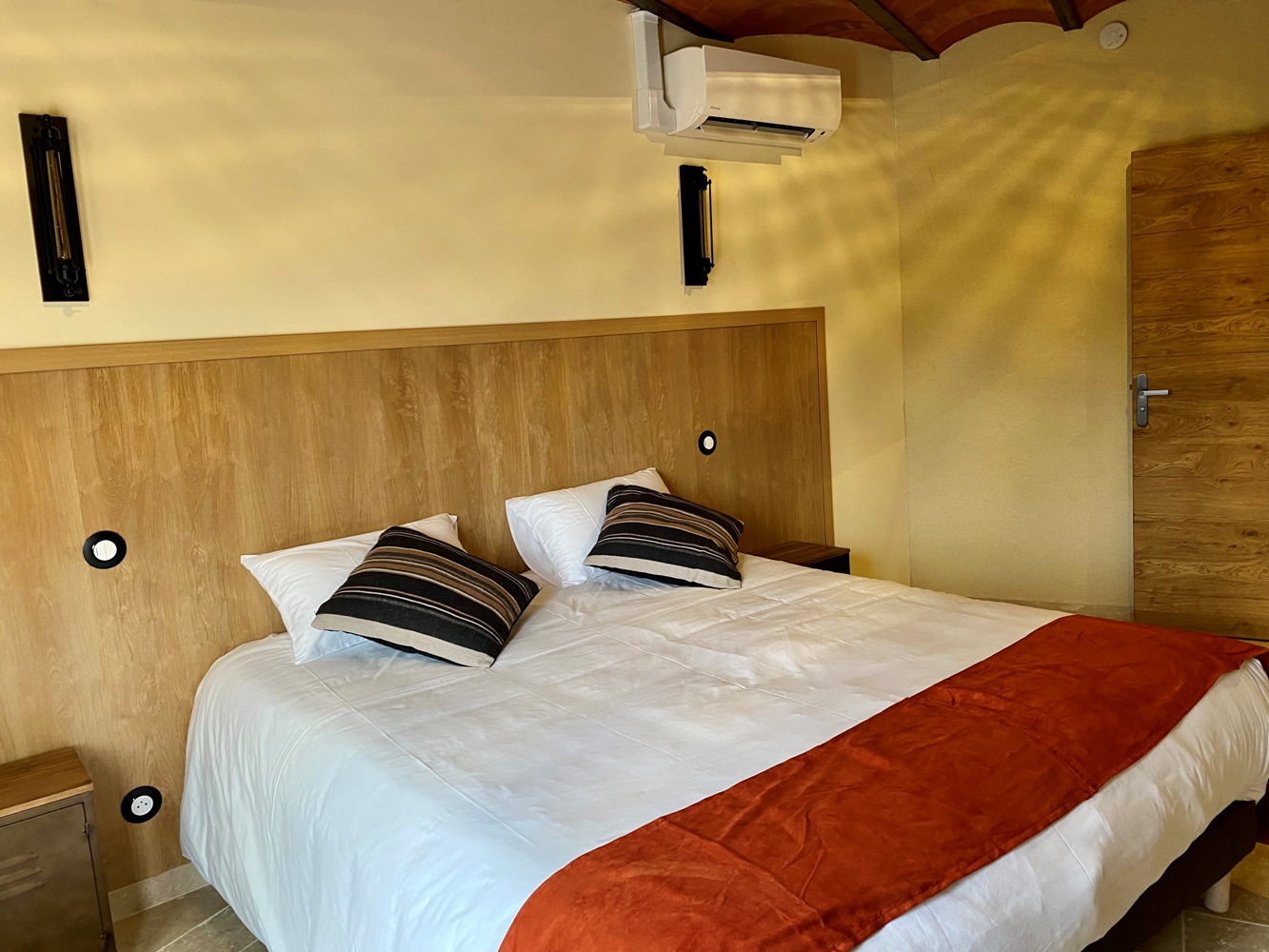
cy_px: 476
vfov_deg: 53.1
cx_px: 634
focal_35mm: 26
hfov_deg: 67.3
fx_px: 953
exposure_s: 1/50
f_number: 1.8
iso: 200
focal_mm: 4.25
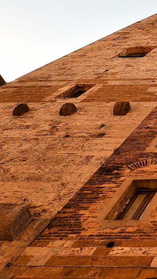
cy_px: 143
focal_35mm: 46
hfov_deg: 19.9
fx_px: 341
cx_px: 274
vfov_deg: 44.6
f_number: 5.6
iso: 320
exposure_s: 1/250
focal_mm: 10
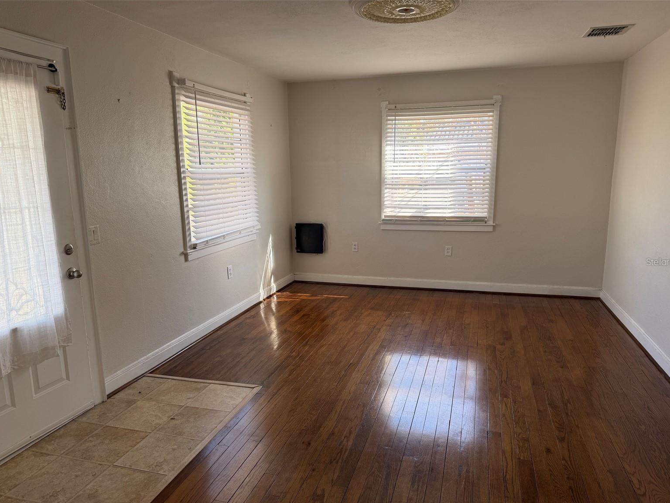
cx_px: 338
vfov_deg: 54.9
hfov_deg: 69.4
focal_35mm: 25
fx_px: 484
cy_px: 262
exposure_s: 1/171
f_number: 1.78
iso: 80
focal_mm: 6.76
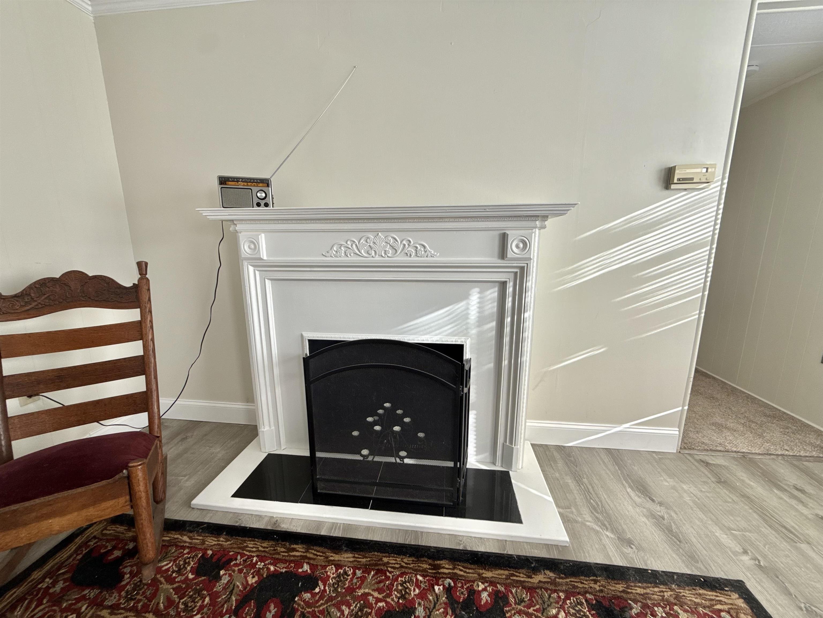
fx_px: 333
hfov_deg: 102.1
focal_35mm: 14
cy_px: 309
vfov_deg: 85.7
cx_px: 412
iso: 50
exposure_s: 1/99
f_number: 2.2
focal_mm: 2.22
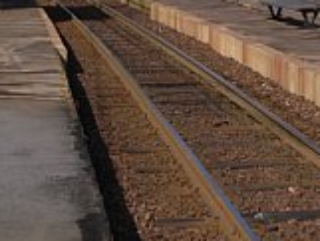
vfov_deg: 16.5
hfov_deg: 22.5
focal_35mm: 87
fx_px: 805
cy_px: -26
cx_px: 139
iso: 80
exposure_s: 1/500
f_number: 5.6
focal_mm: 7.4
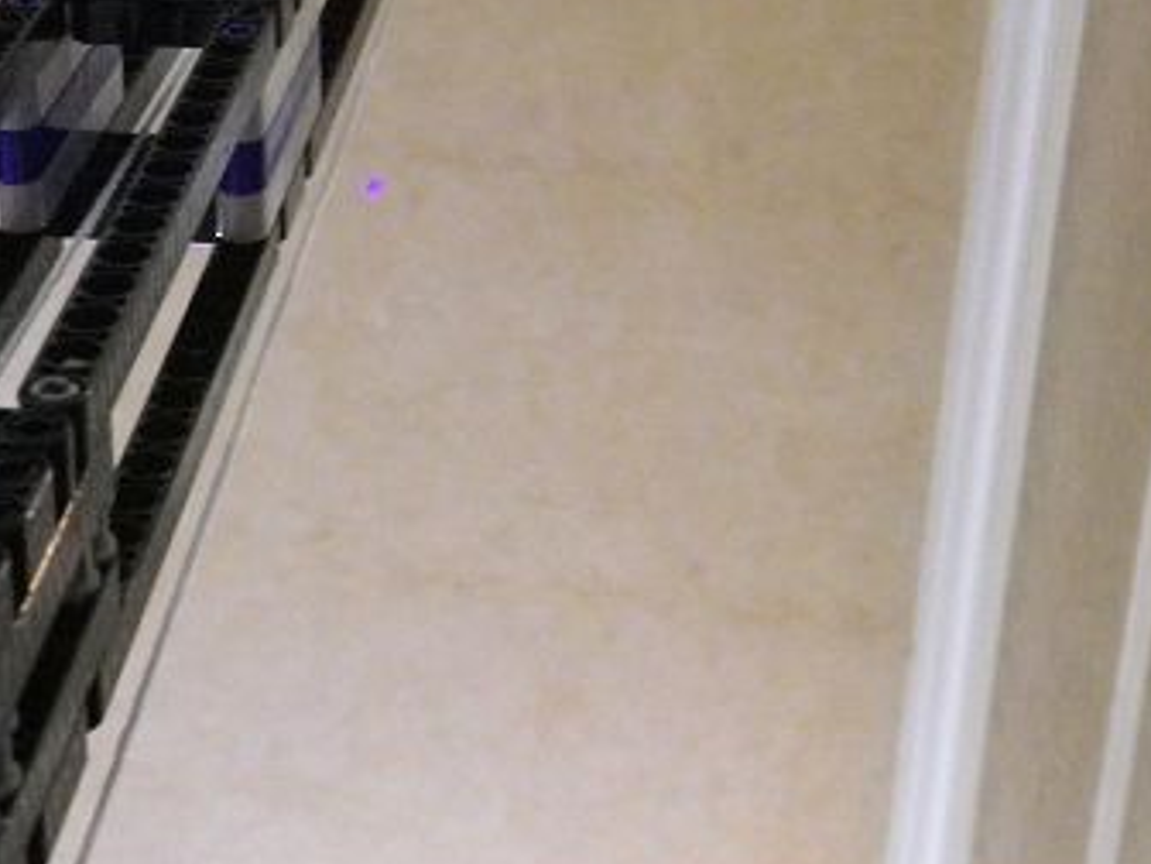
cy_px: 75
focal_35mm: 78
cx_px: 808
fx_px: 2594
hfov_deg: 24.8
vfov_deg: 18.6
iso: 800
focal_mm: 7.3
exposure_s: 1/25
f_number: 3.9
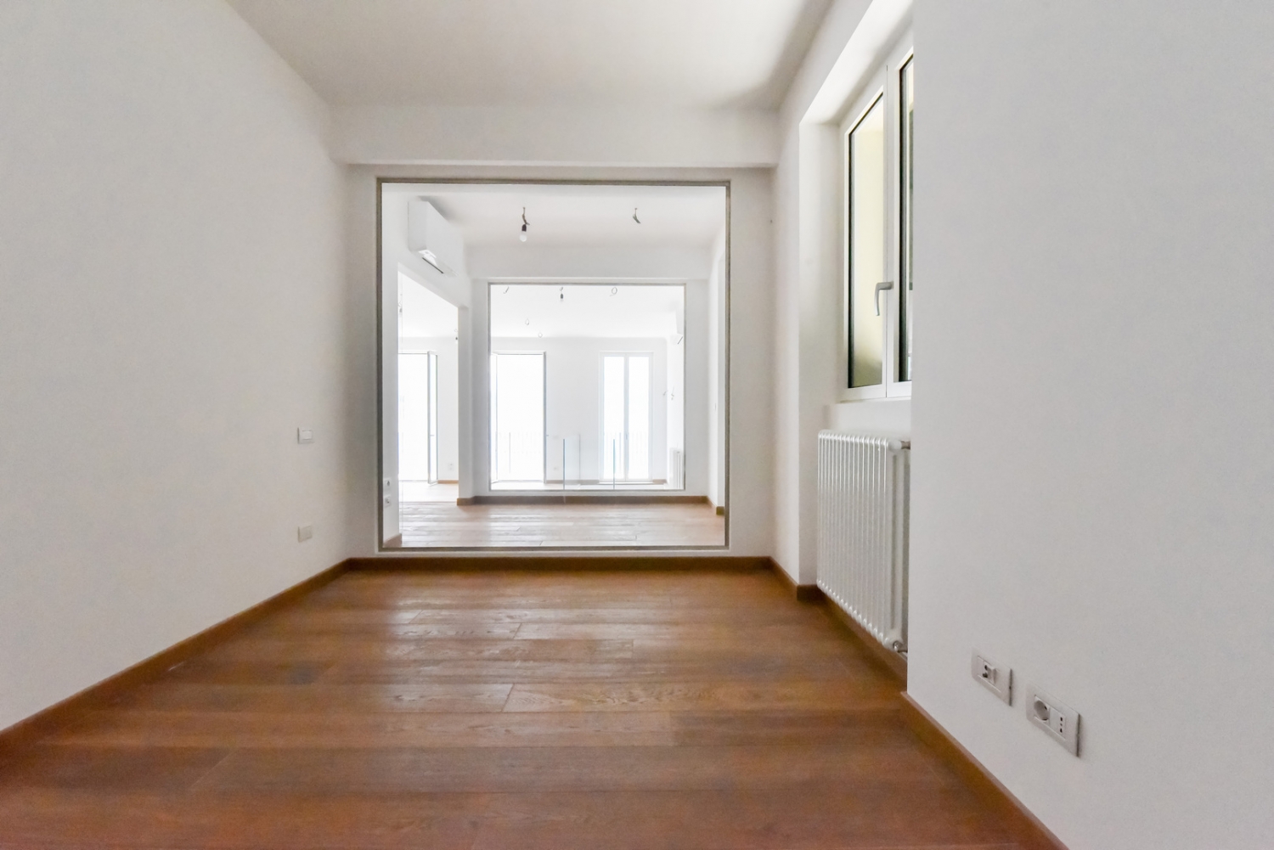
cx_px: 637
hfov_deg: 100.4
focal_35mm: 15
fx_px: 531
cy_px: 425
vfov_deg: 77.4
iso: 6400
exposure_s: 1/250
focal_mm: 15
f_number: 11
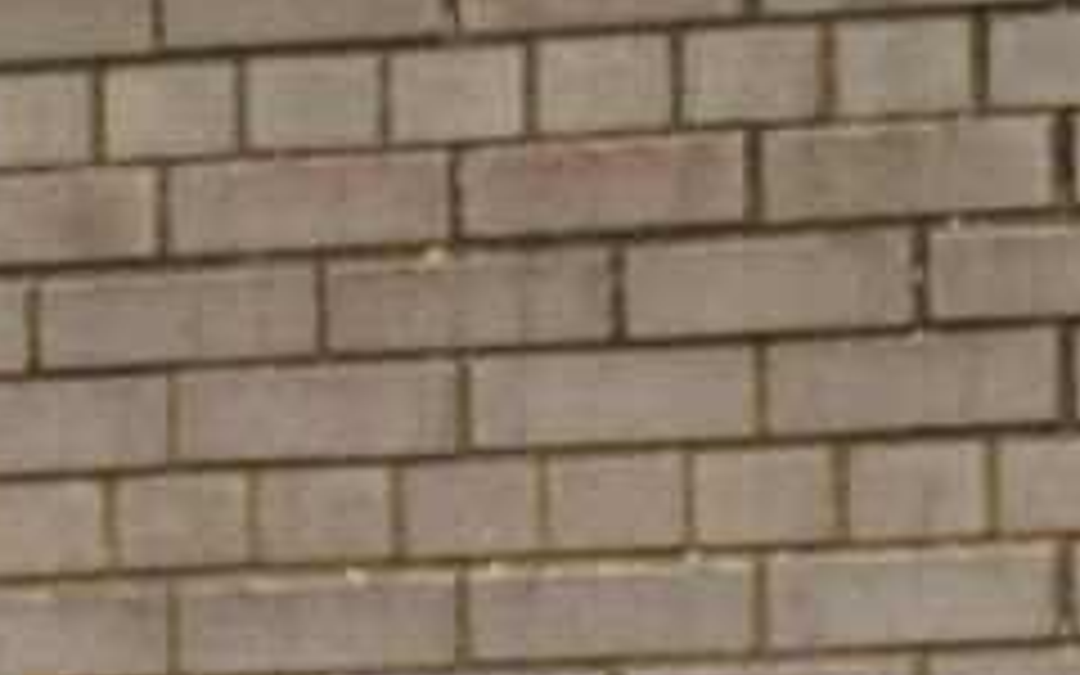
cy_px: 1768
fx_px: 13186
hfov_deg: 4.6
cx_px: -842
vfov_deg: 2.9
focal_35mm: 448
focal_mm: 44
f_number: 5.6
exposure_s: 1/160
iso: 400
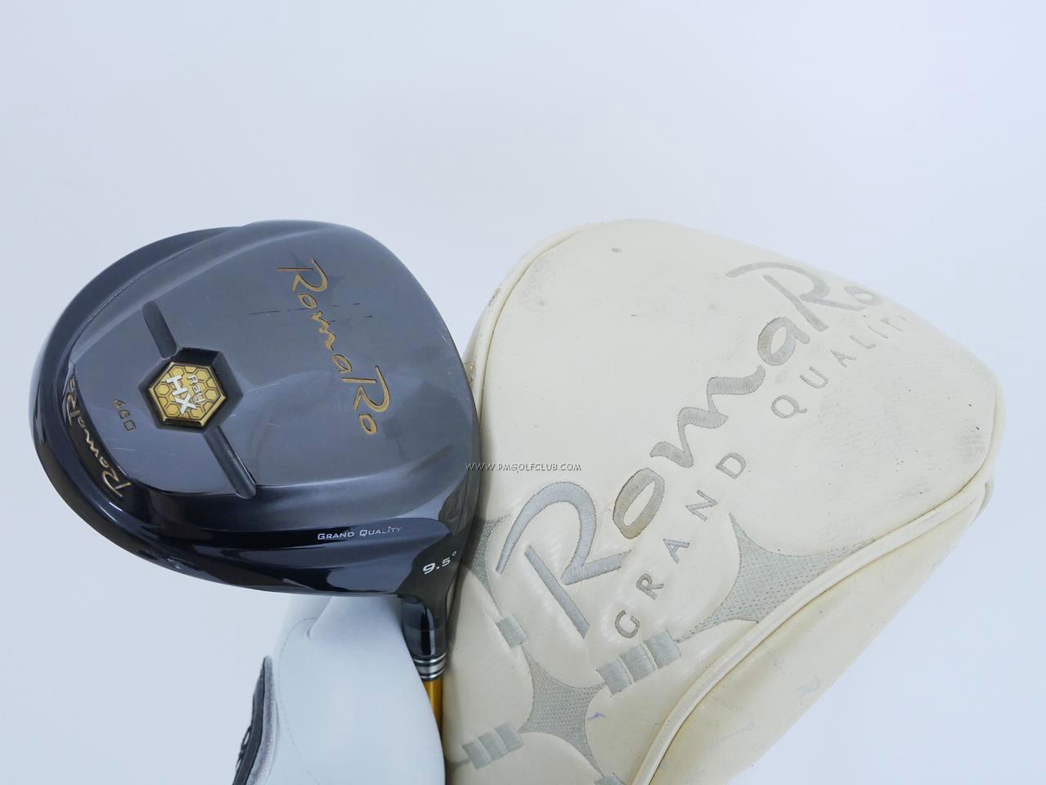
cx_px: 523
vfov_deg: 29.1
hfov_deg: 38.2
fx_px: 1511
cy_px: 392
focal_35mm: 50
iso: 1600
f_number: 4.5
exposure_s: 1/80
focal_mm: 25
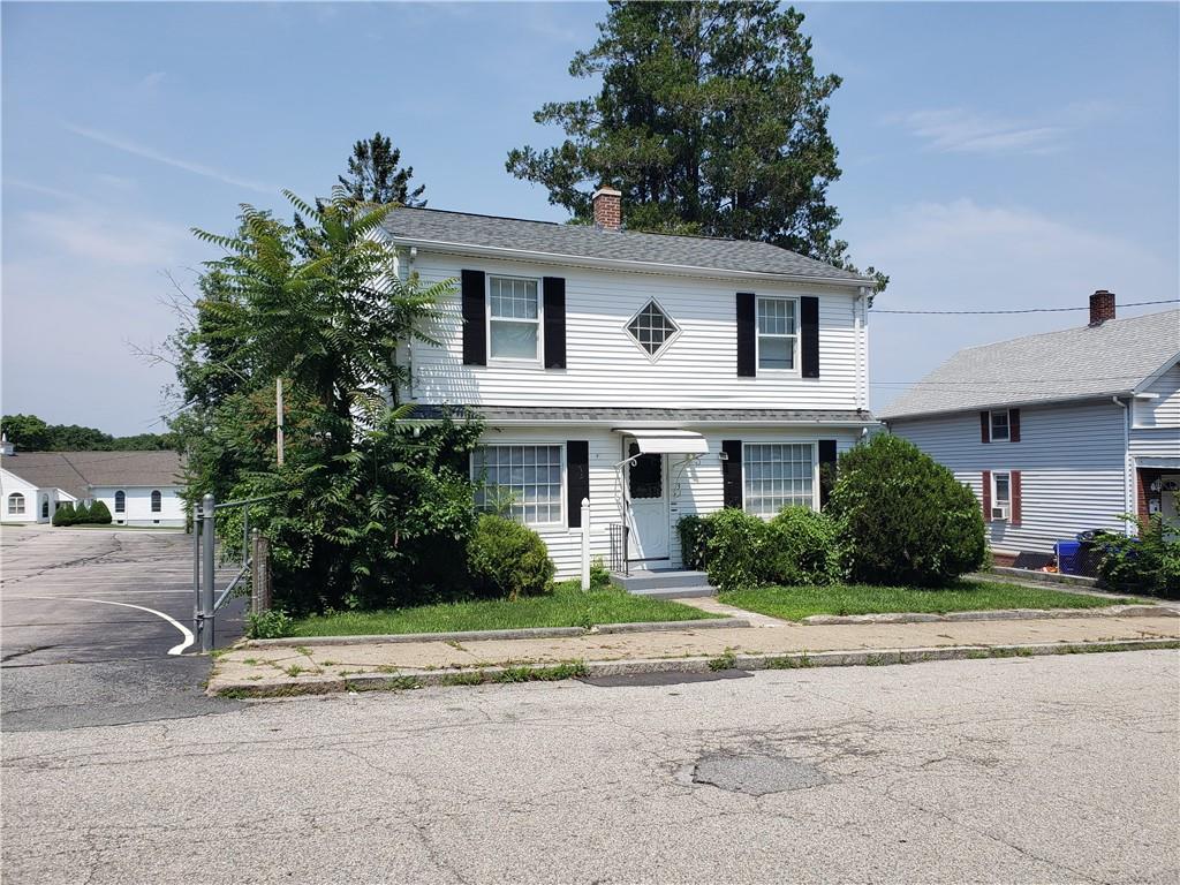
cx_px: 590
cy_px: 442
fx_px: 886
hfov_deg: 67.3
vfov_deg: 53.1
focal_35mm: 26
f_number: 2.4
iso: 50
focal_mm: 4.3
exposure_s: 1/1445
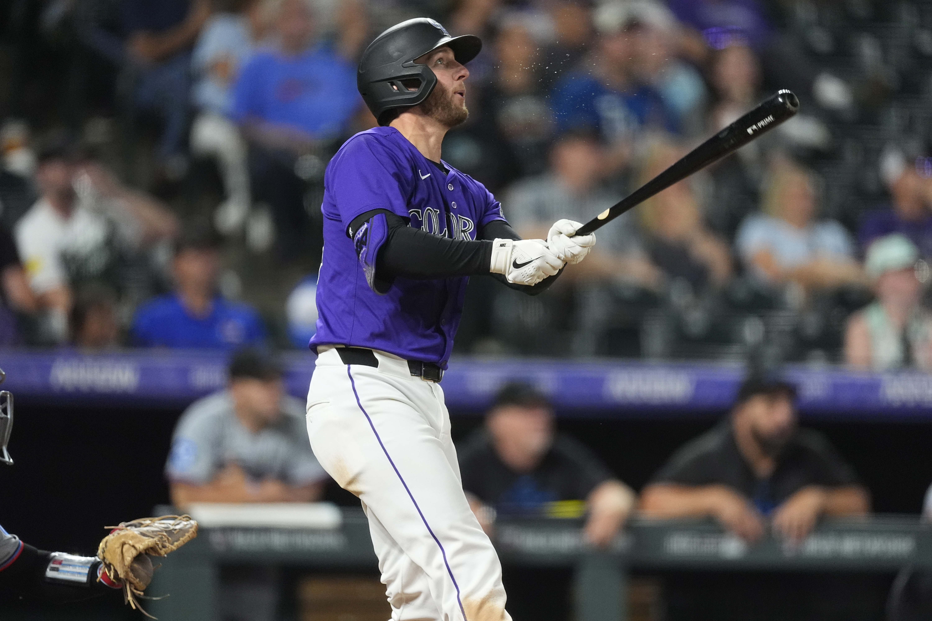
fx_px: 15532
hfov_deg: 3.4
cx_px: 466
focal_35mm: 600
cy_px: 310
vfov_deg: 2.3
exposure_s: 1/1250
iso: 5000
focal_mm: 600
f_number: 4
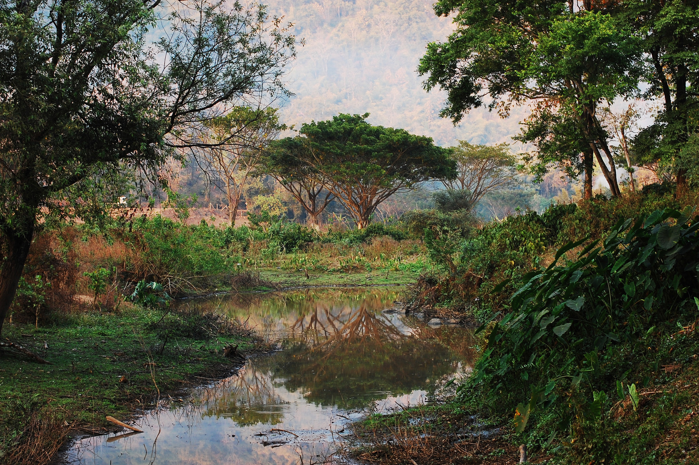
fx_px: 1455
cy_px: 232
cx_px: 350
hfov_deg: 27.0
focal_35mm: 75
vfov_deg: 18.1
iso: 200
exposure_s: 1/60
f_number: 5
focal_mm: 50
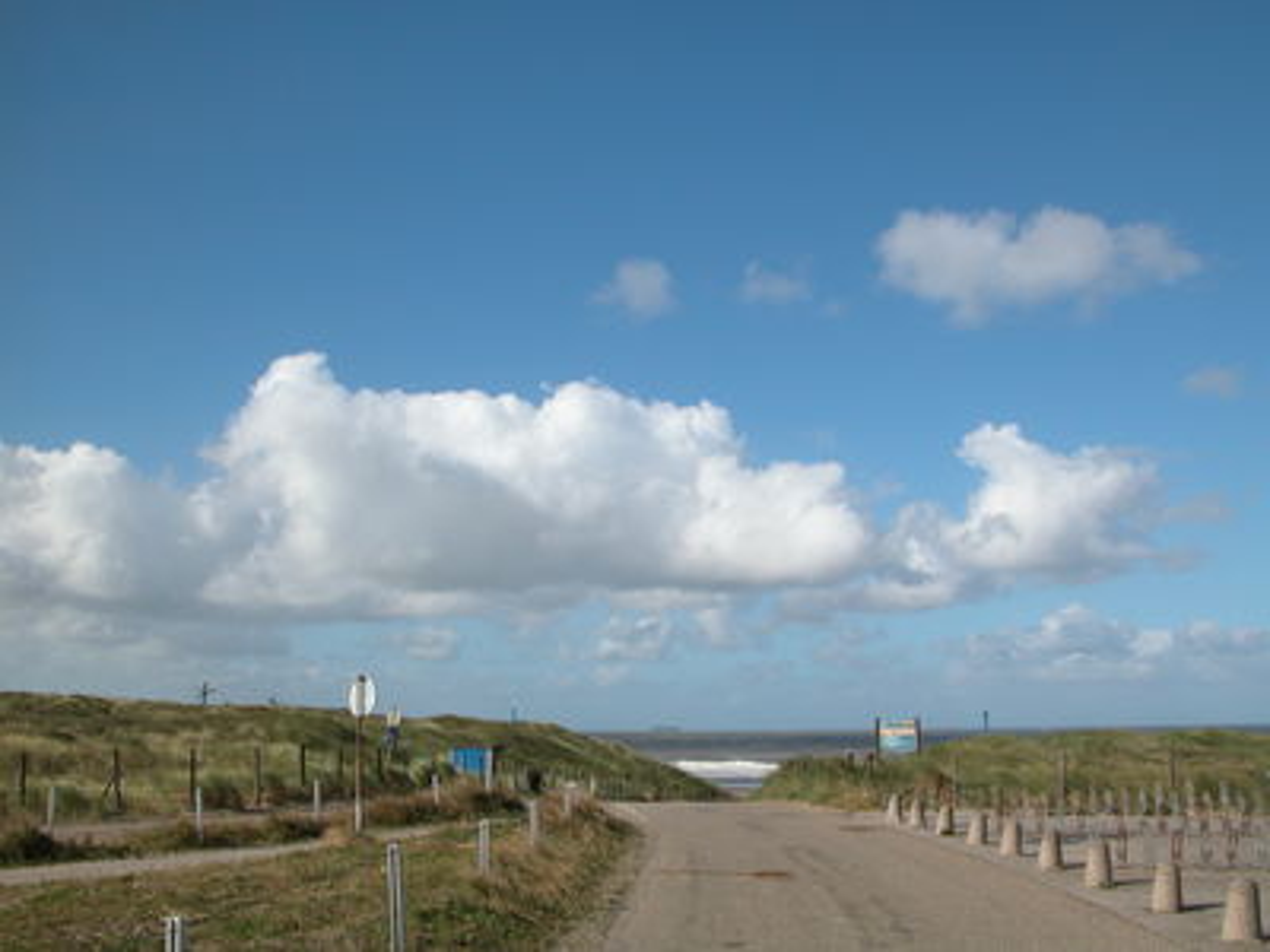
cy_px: 476
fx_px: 1247
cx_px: 635
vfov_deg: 41.8
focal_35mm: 34
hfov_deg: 54.0
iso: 100
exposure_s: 1/459
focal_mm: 8.9
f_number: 7.1
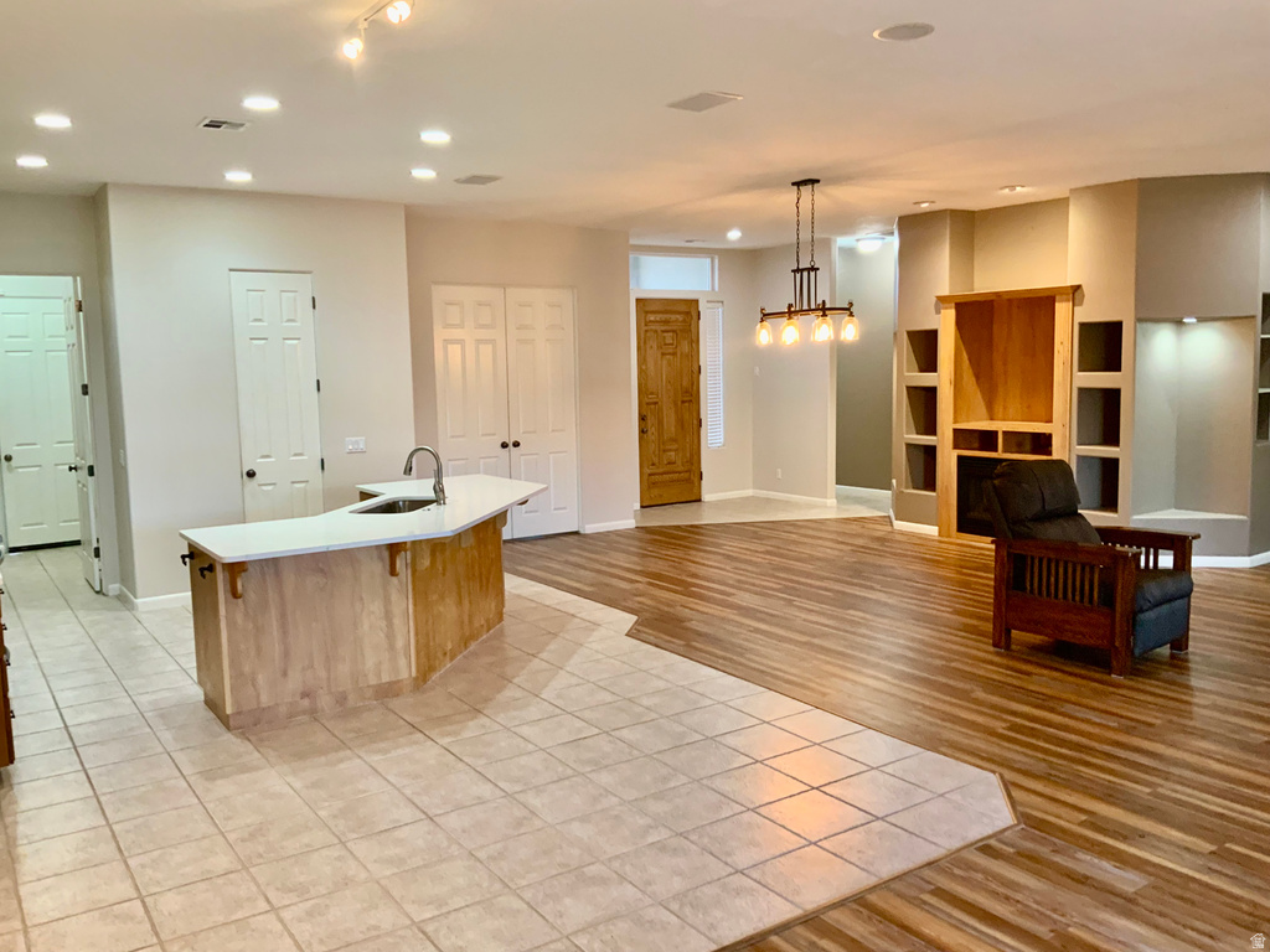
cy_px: 476
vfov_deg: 48.2
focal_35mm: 29
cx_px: 635
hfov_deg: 61.7
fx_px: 1064
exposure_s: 1/60
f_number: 1.8
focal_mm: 3
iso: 125
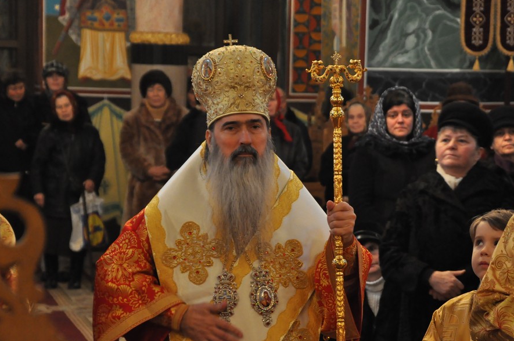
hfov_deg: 11.2
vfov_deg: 7.5
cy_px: 228
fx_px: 2610
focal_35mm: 183
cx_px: 292
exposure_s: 1/20
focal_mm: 90
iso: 1600
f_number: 5.6
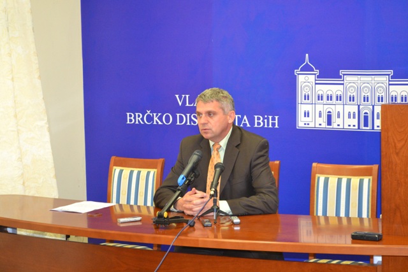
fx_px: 935
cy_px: 136
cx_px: 204
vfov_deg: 16.6
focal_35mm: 82
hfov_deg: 24.6
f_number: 5.6
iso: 2000
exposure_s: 1/60
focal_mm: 55
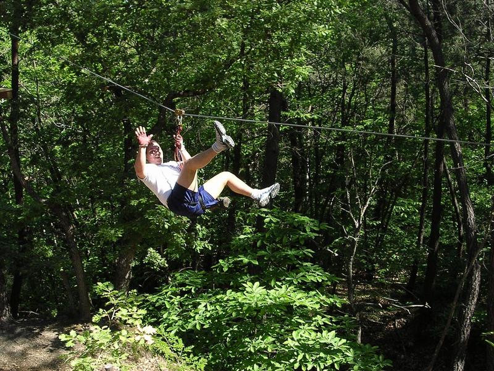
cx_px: 247
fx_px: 799
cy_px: 186
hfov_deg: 34.3
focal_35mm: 56
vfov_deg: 26.1
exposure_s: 1/444
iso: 200
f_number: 3.3
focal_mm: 8.5
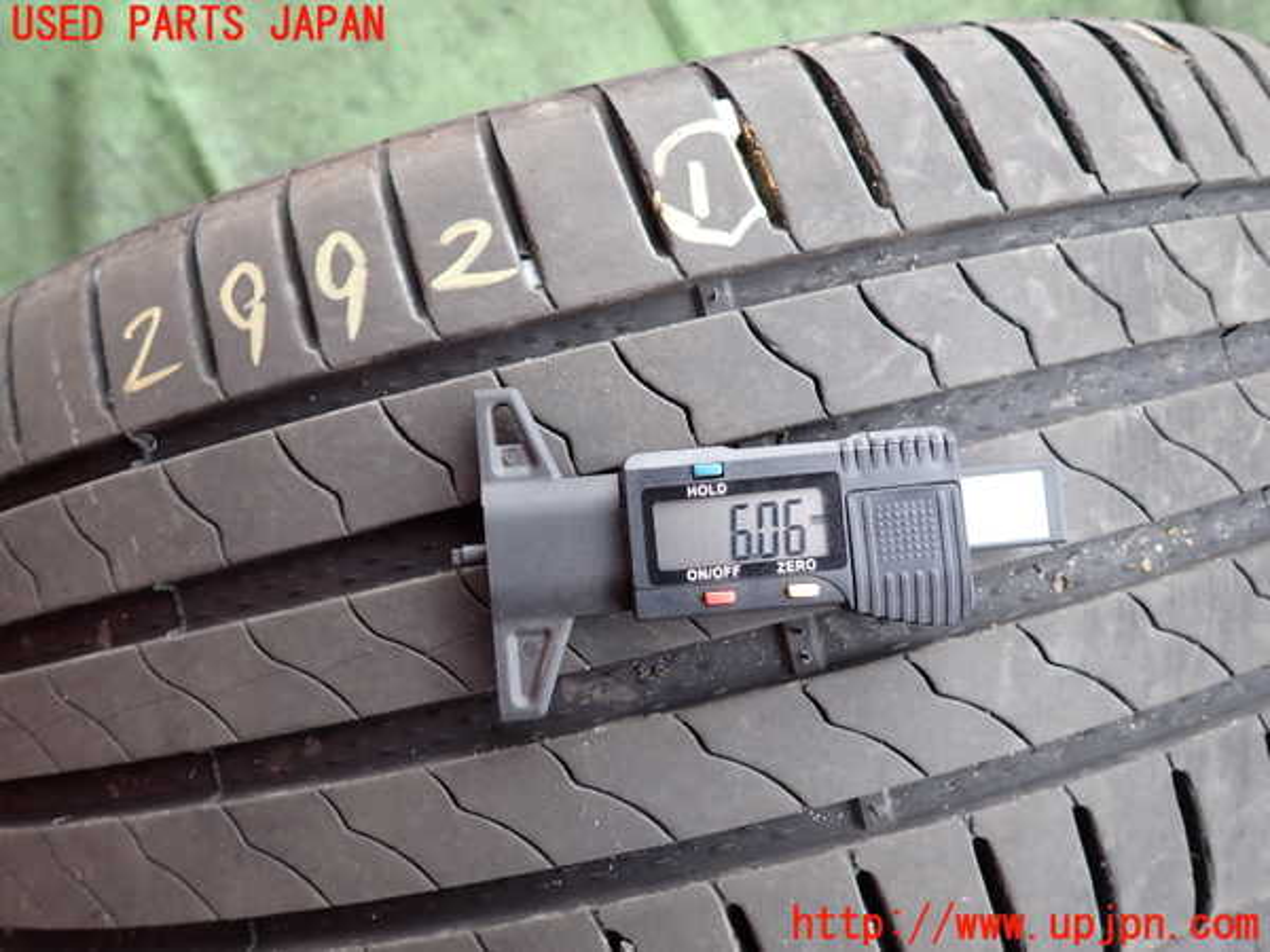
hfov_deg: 69.4
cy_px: 476
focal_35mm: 25
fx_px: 917
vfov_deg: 54.9
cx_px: 635
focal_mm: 4.5
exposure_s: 1/125
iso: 100
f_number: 2
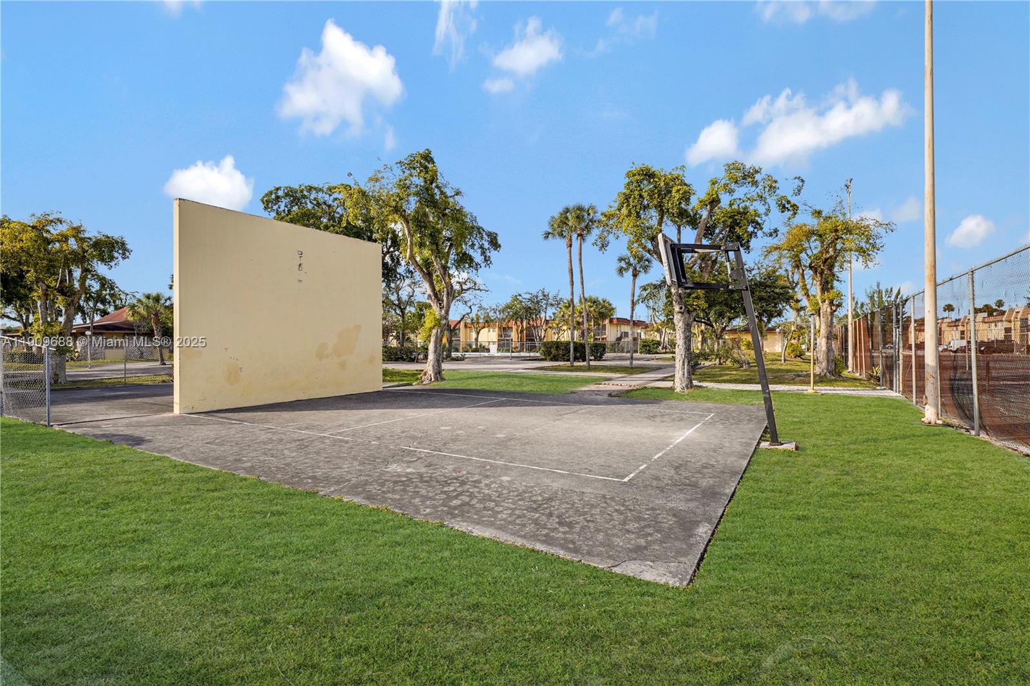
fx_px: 486
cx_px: 515
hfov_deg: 93.3
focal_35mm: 17
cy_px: 343
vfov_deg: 70.4
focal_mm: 17
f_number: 9
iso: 100
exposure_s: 1/100
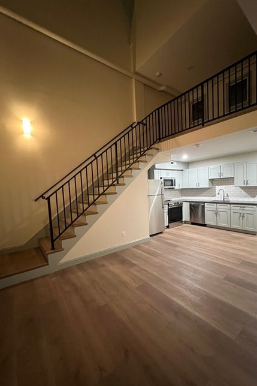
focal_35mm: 14
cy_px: 199
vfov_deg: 104.2
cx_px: 141
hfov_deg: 80.9
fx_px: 150
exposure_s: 1/40
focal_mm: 1.57
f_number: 1.8
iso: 800
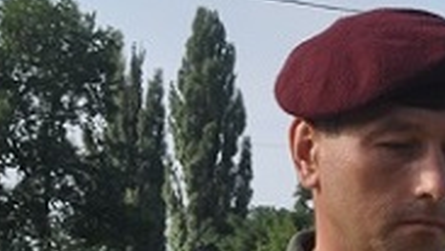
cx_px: 648
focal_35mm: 181
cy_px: 408
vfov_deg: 6.6
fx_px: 2136
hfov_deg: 11.4
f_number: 9
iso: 200
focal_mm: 28
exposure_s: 1/320
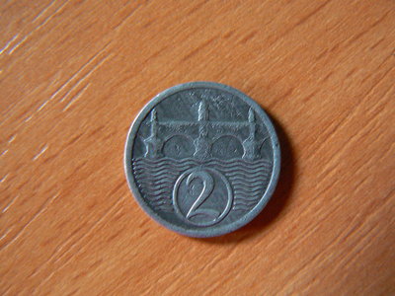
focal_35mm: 36
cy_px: 148
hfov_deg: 51.4
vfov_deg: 39.7
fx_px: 411
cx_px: 198
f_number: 2.8
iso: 200
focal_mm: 6
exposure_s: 1/8
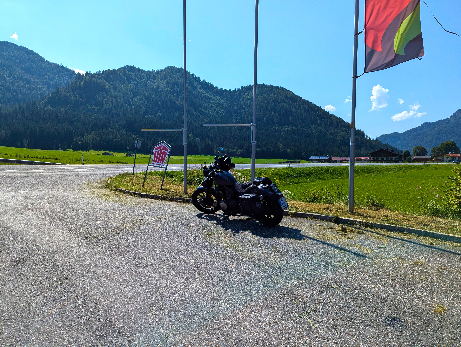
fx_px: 320
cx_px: 230
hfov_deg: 71.5
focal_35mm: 24
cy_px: 174
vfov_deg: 56.9
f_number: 1.85
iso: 43
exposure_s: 1/3534
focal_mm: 6.81
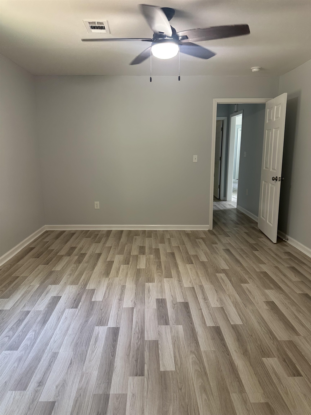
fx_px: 287
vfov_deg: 71.6
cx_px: 156
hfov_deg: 56.8
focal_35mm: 24
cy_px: 208
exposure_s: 1/60
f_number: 1.78
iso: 160
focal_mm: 6.86
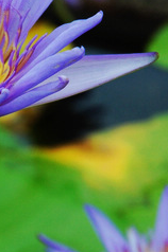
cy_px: 180
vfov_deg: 5.8
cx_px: -61
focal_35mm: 353
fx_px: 2478
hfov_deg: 3.9
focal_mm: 70
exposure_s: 1/320
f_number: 8
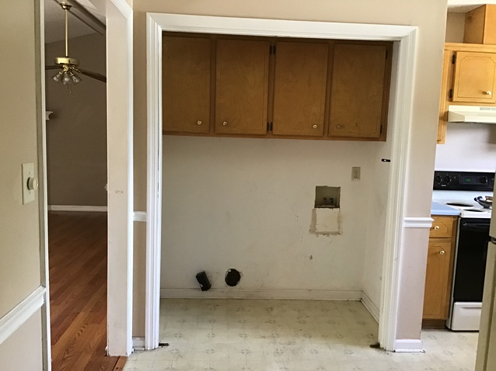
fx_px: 444
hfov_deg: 58.4
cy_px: 186
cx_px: 248
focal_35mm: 31
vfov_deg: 45.4
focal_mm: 3.3
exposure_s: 1/30
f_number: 2.4
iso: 125
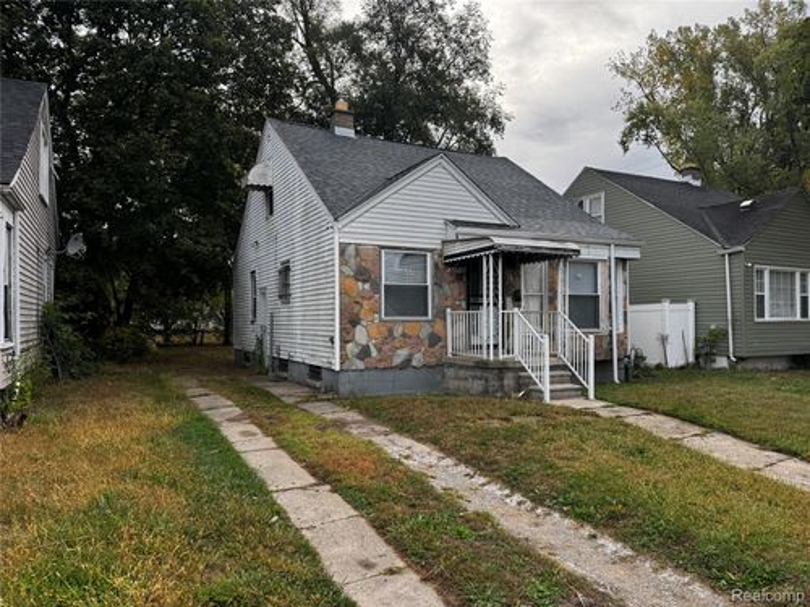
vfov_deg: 56.8
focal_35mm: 24
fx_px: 562
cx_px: 405
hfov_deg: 71.6
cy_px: 304
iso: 80
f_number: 1.78
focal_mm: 6.76
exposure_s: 1/593
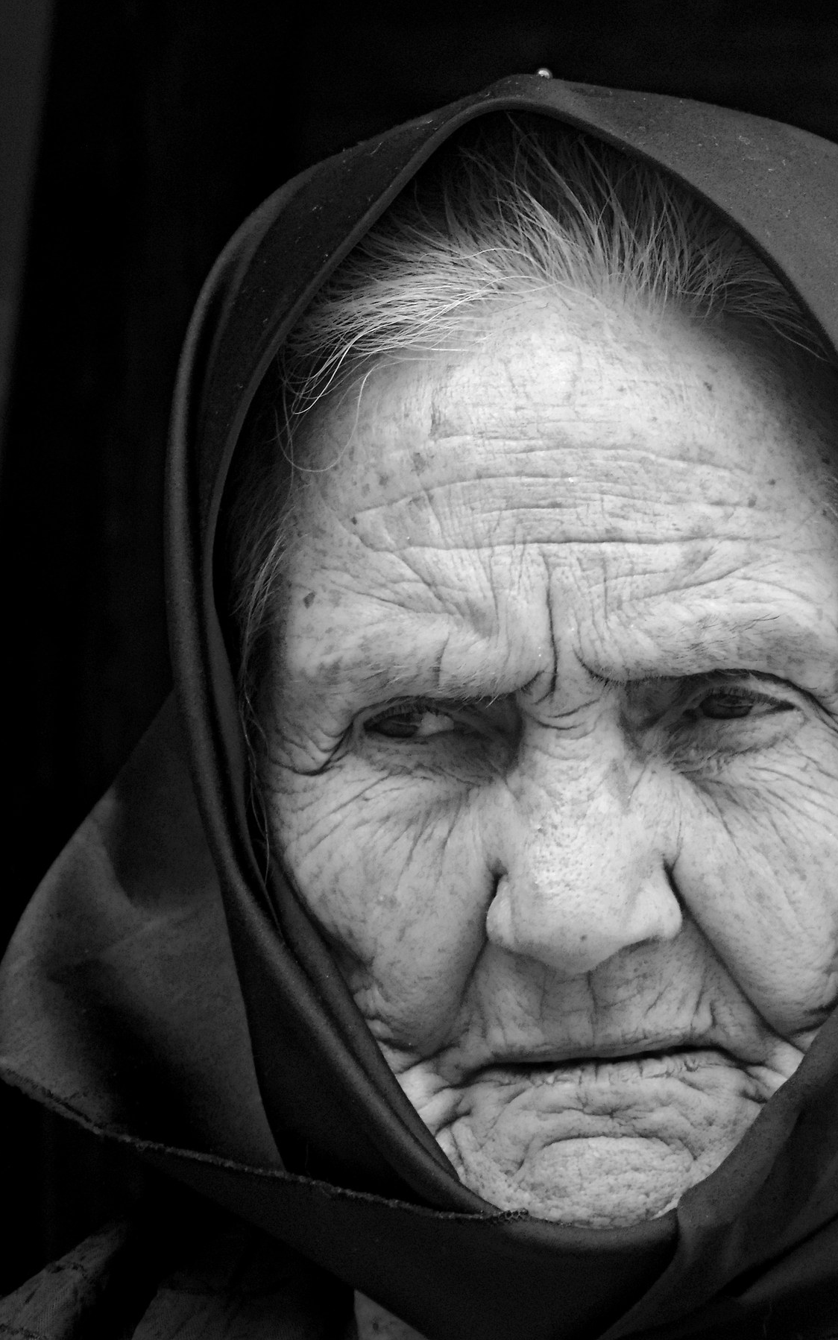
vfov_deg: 7.4
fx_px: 10339
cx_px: 388
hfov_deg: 4.6
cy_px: 670
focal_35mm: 283
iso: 180
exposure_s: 1/125
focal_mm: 35.6
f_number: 4.6
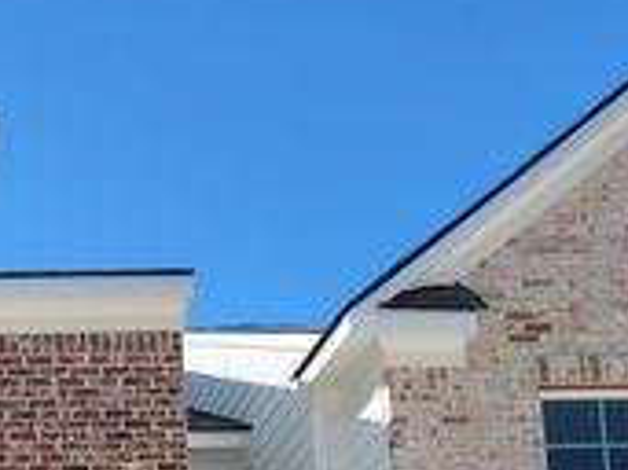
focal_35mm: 73
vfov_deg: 18.3
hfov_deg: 23.9
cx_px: -154
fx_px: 1323
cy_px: 663
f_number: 1.8
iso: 20
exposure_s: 1/612
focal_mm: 7
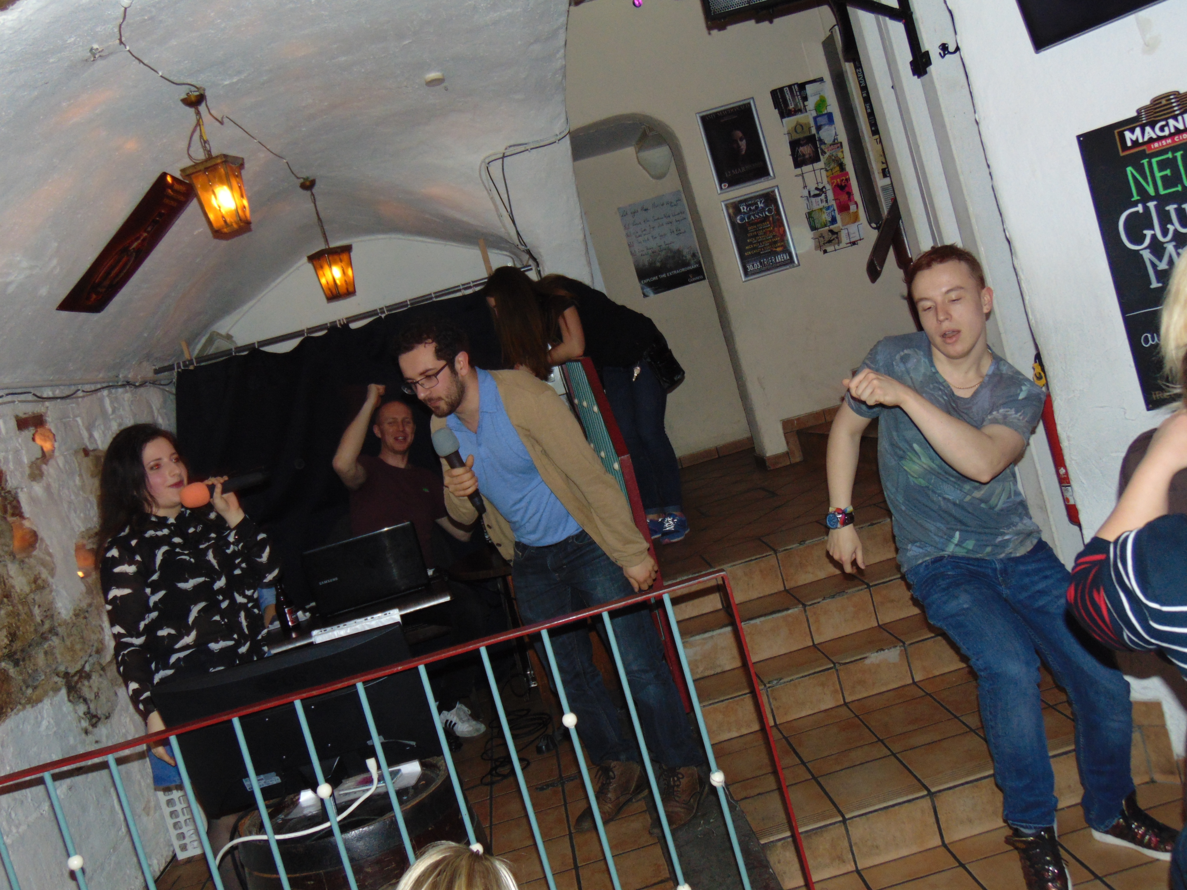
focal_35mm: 35
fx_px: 1200
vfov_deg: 40.7
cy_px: 445
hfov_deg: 52.6
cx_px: 594
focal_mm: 6.3
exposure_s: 1/8
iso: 200
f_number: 3.2
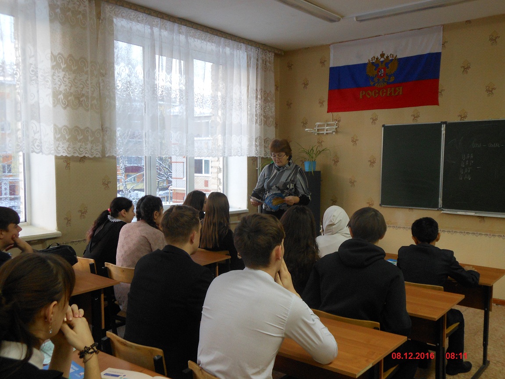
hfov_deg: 55.4
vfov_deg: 42.9
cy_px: 190
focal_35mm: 33
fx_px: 481
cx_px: 252
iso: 250
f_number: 3.5
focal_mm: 6
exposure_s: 1/30
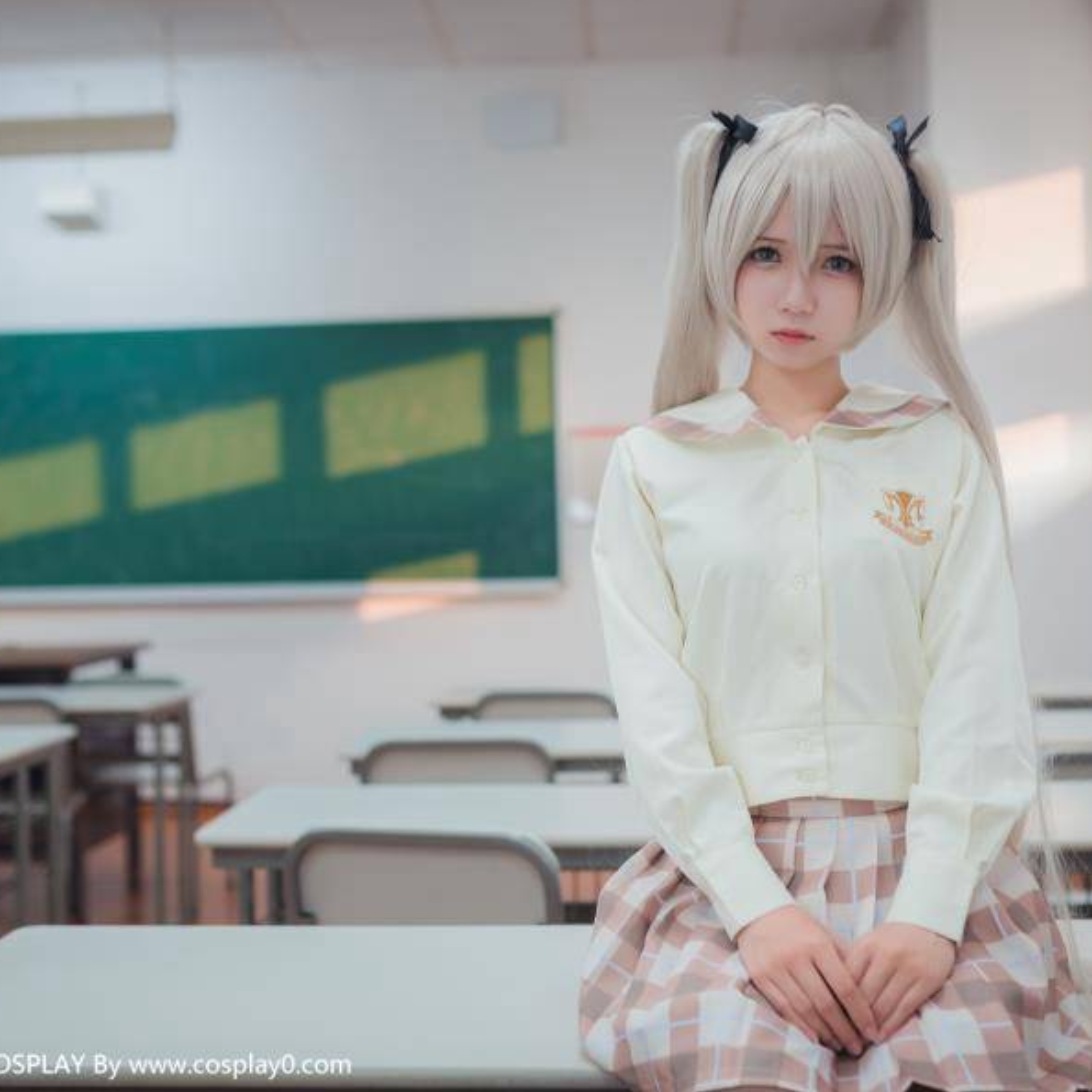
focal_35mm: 45
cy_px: 543
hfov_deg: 37.6
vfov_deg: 37.6
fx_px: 1606
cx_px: 534
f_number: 2.2
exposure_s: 1/160
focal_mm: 35
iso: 400
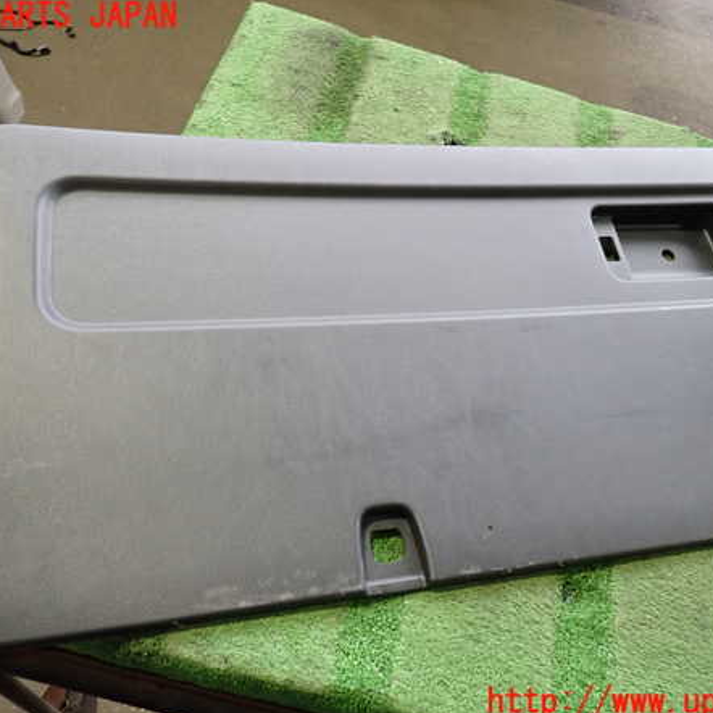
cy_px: 360
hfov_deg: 54.0
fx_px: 699
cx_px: 368
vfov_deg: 54.0
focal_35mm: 30
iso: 320
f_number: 2
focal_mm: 4.5
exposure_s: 1/30
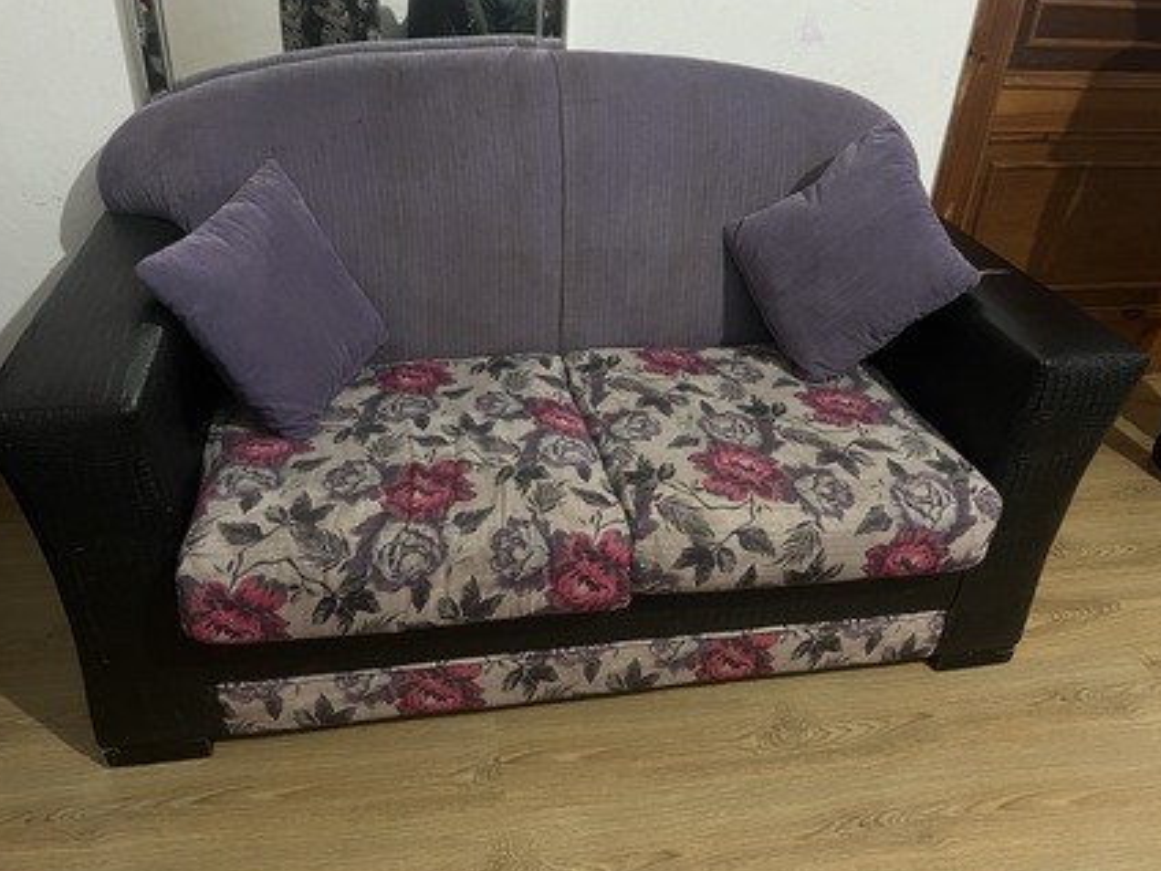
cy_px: 440
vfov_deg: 49.7
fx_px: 939
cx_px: 582
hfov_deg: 63.4
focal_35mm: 28
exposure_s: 1/30
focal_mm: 5.7
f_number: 1.5
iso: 640
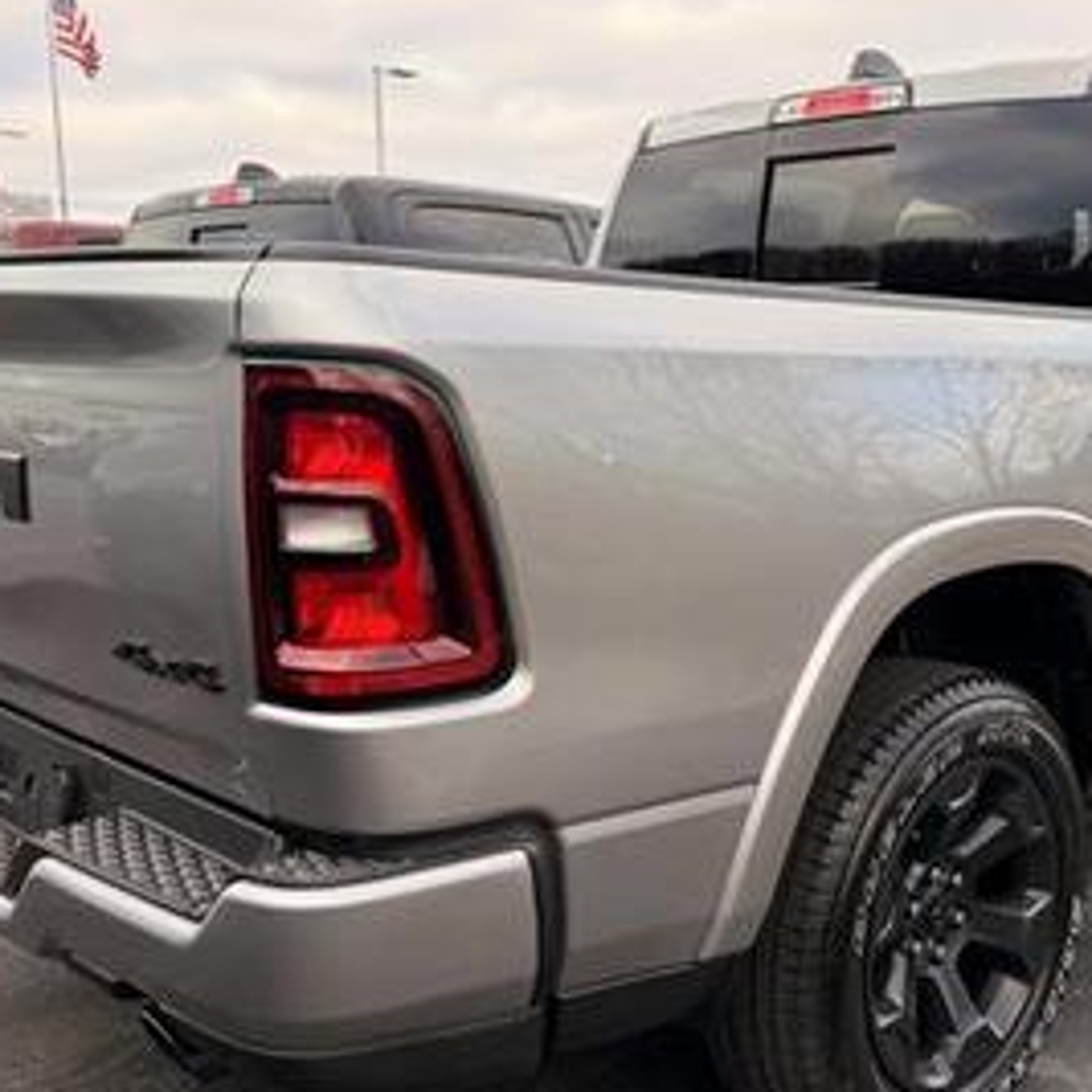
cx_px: 716
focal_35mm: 40
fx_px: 1428
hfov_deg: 41.4
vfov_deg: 41.8
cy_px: 585
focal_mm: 6.76
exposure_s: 1/617
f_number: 1.78
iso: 80
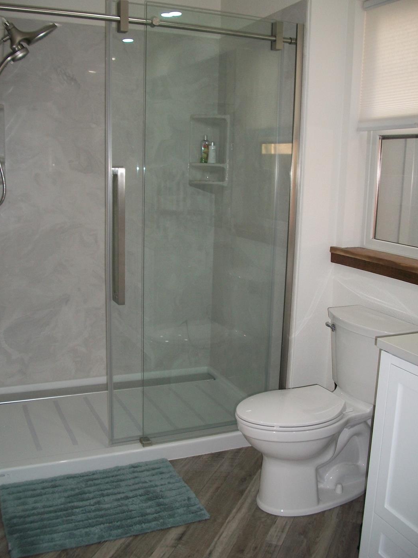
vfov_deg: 52.6
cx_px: 195
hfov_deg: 40.7
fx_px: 564
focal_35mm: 35
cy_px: 292
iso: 80
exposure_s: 1/60
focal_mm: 5.7
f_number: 2.9
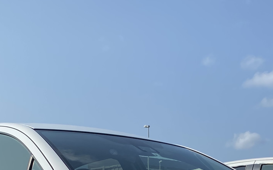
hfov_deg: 26.1
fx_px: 580
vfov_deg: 15.1
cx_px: 213
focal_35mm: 78
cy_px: 274
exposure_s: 1/5236
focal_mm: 4.25
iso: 32
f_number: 1.8
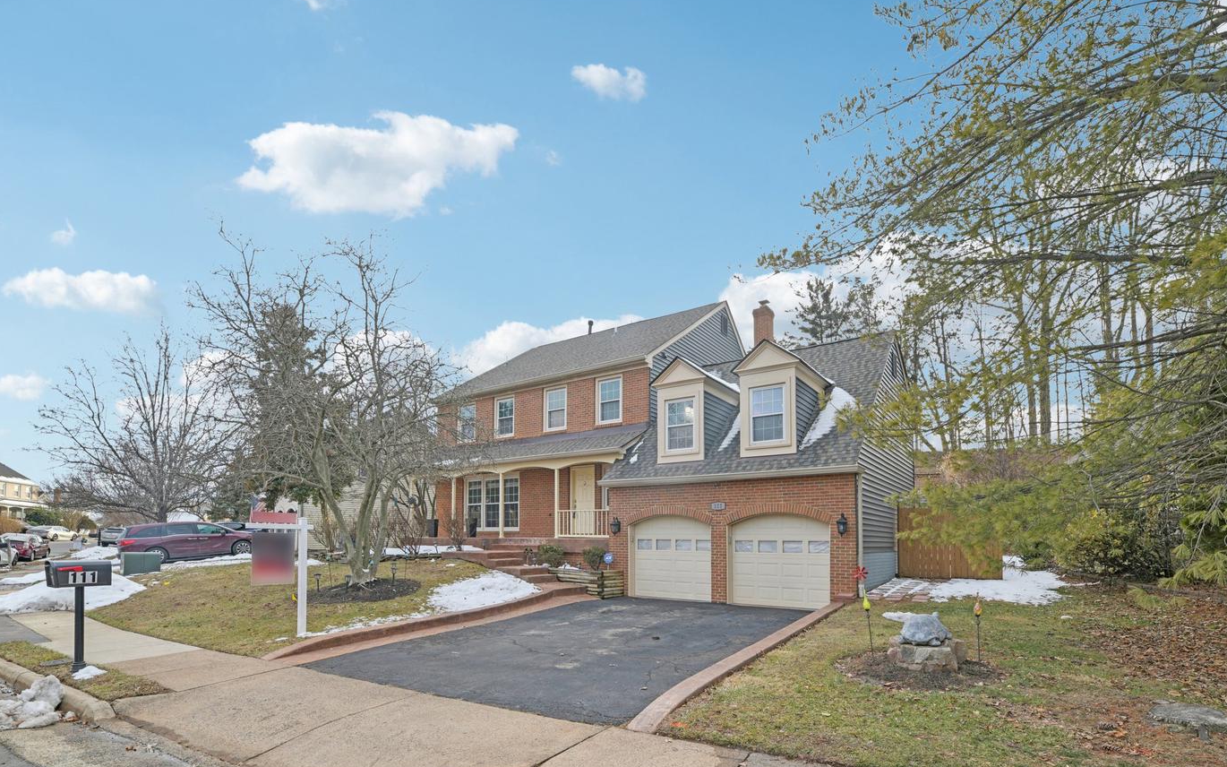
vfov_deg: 74.7
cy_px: 402
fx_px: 502
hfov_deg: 101.4
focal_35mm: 15
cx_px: 598
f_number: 8
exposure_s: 1/80
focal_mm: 14
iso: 100
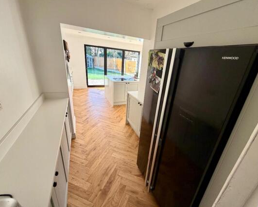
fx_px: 115
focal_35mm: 15
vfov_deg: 84.0
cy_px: 102
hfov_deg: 96.6
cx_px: 138
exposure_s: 1/121
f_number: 2.2
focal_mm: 2.22
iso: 125
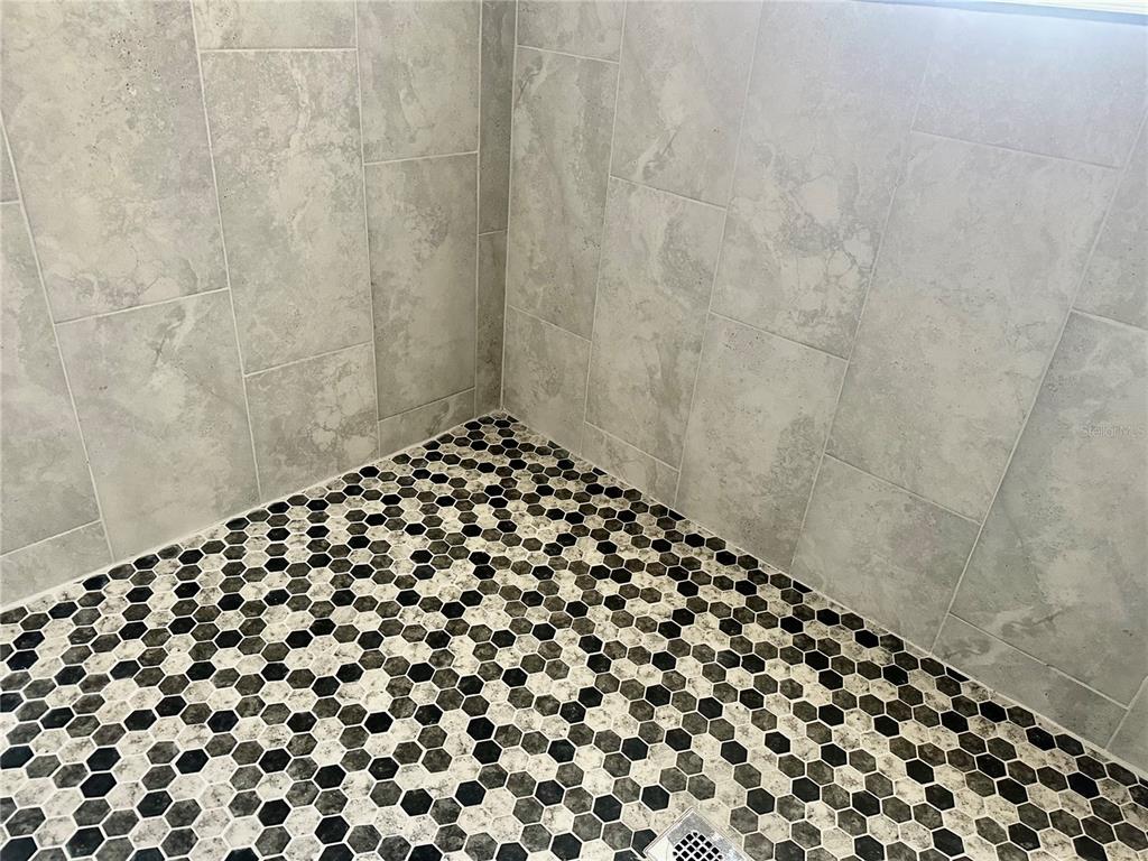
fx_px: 796
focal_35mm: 24
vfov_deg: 56.8
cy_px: 430
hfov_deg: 71.6
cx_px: 574
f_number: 1.78
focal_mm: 6.86
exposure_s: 1/60
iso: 400
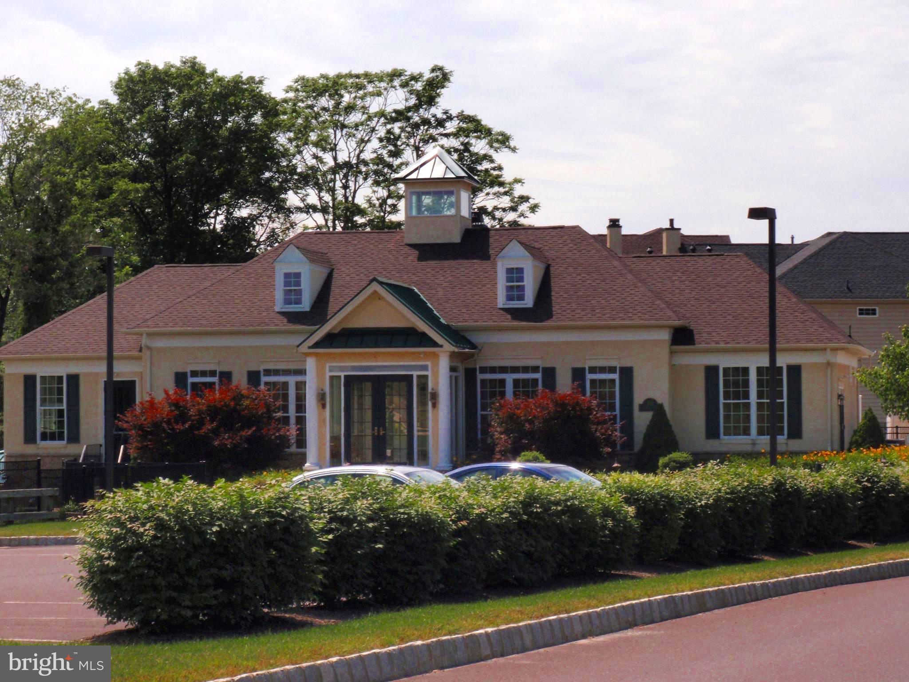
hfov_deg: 21.5
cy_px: 341
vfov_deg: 16.2
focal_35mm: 91
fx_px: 2390
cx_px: 454
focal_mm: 16.25
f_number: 7.1
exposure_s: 1/400
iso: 64
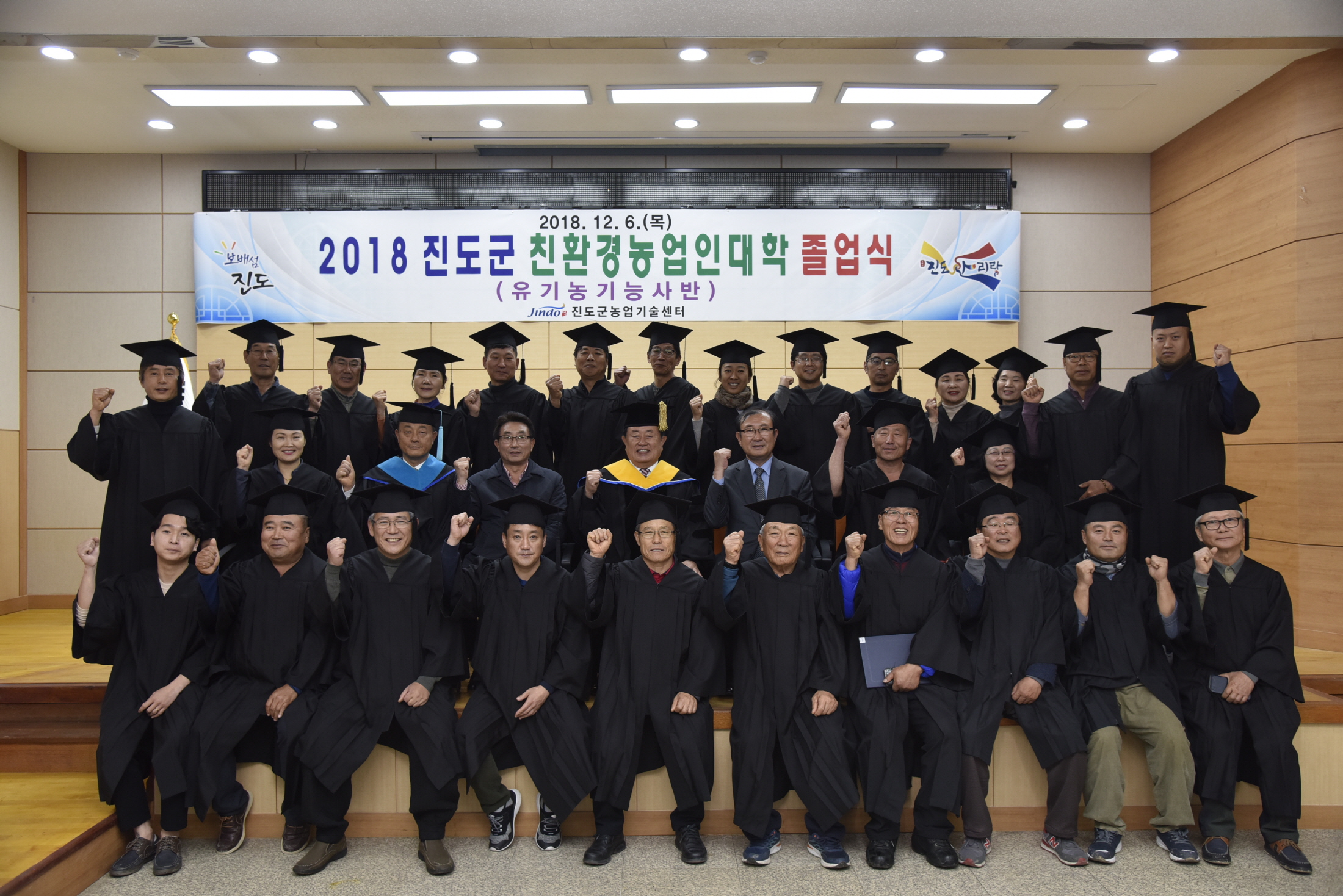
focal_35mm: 30
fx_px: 1119
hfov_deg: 61.9
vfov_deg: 43.6
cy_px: 448
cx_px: 672
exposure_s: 1/125
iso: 640
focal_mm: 30
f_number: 4.5
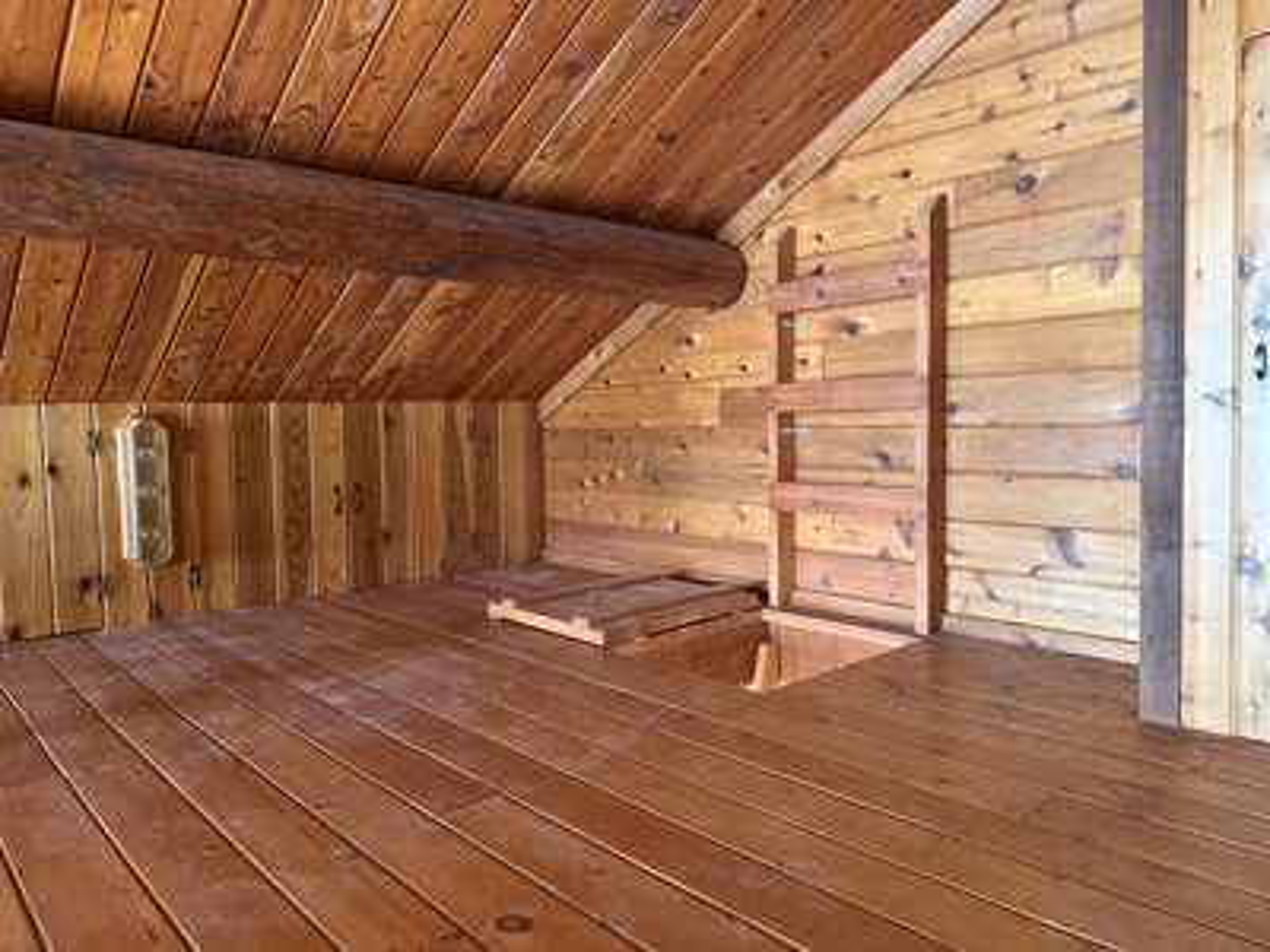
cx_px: 635
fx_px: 881
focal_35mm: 24
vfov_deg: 56.8
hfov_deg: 71.6
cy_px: 476
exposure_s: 1/43
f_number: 1.78
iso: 800
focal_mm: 6.76
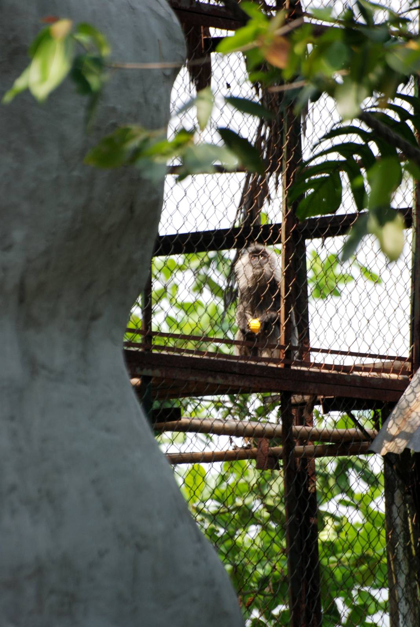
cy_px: 314
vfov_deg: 4.6
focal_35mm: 450
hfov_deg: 3.1
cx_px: 210
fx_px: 7852
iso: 200
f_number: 5.6
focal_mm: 300
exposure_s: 1/320
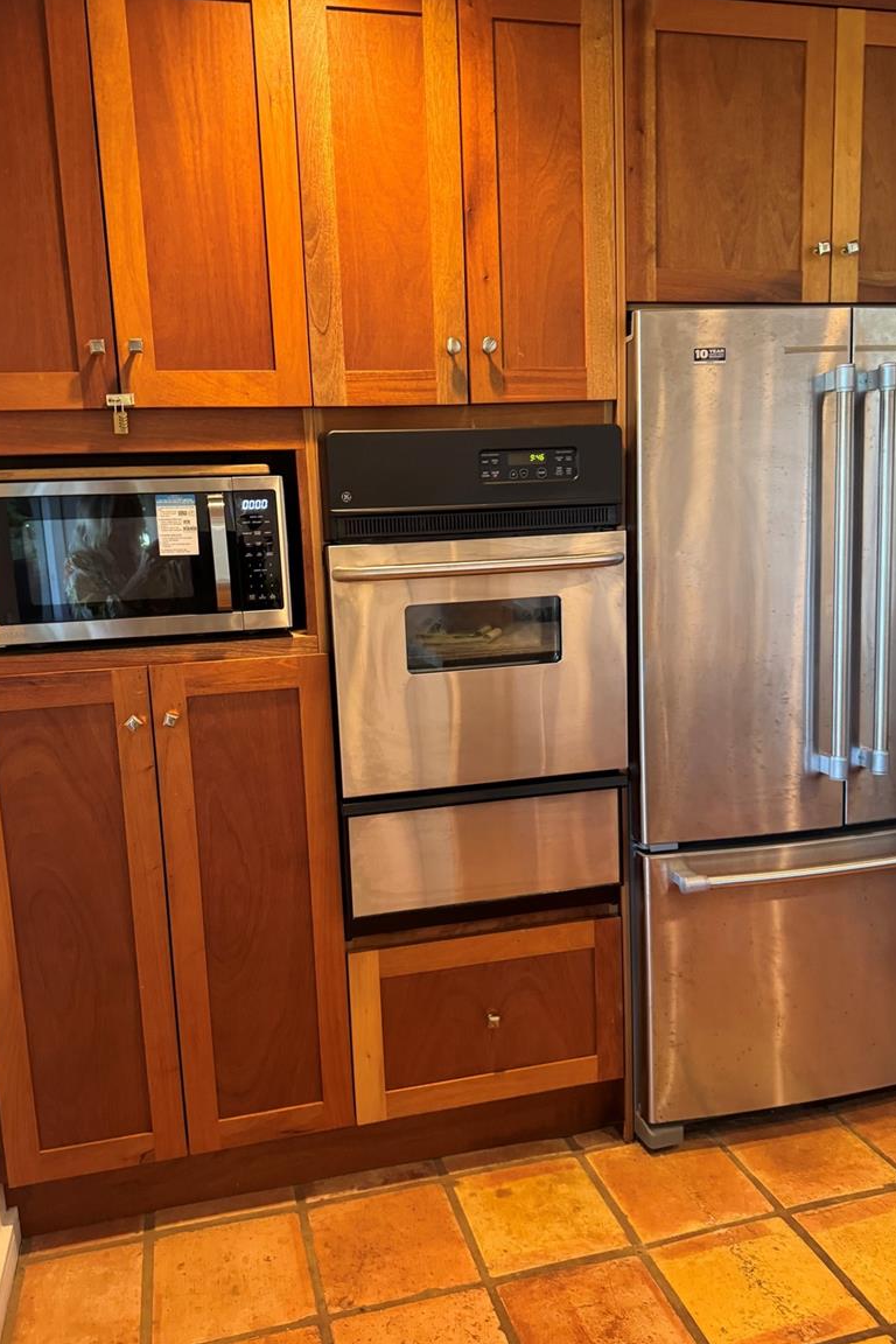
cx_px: 420
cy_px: 681
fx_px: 971
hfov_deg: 49.5
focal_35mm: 26
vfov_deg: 69.4
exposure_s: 1/60
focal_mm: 6.76
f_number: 1.78
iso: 500
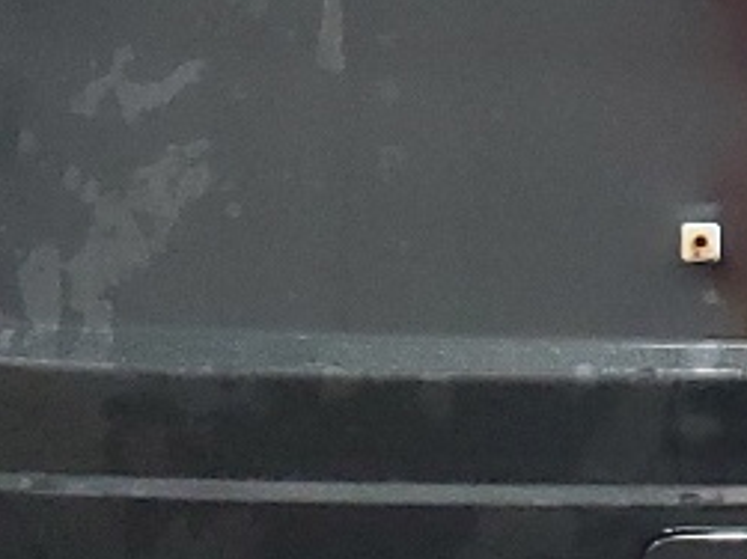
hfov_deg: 11.6
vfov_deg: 8.9
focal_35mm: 166
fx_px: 3581
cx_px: 979
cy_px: 59
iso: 378
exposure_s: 1/60.2
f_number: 1.5
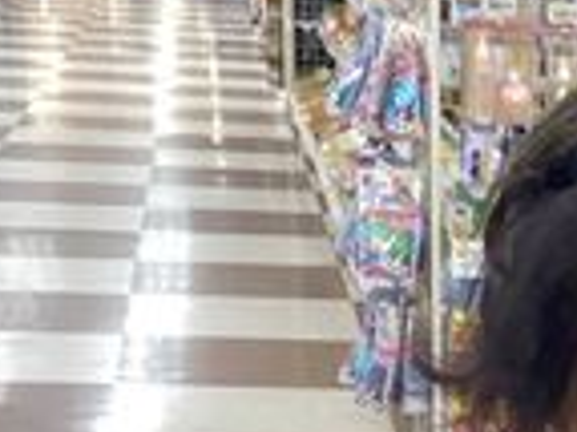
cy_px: 848
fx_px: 2165
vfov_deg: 10.5
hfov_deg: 14.3
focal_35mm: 130
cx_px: 823
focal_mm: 3.3
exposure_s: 1/60
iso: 200
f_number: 2.4
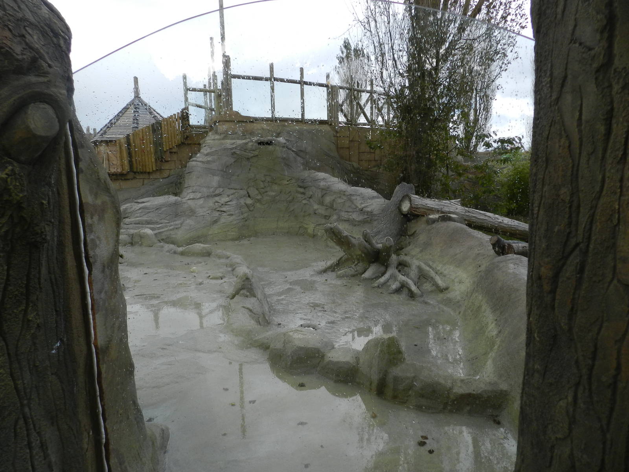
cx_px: 314
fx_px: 418
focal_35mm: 23
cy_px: 236
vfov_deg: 58.9
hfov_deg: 73.9
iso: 160
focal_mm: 4
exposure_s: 1/400
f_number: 3.4
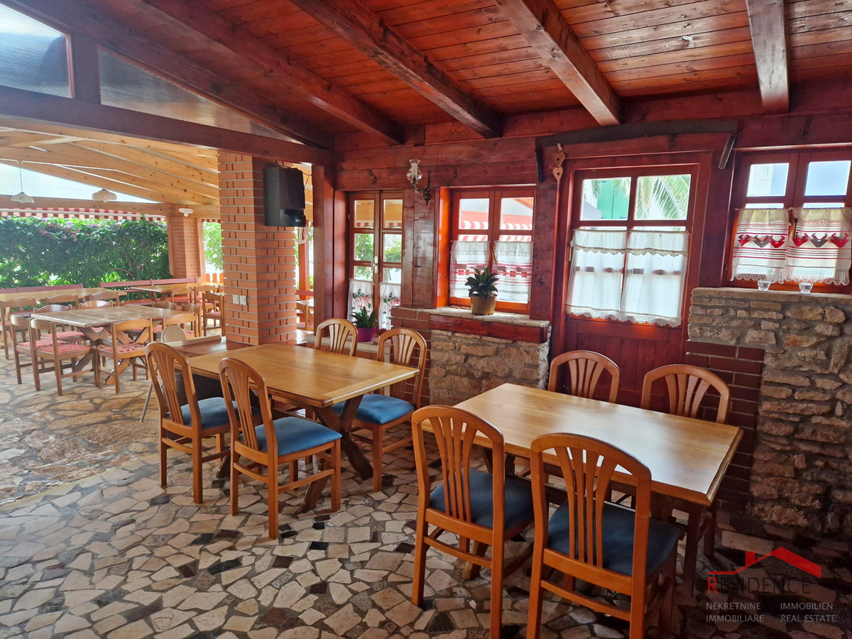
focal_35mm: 23
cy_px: 320
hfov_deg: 73.9
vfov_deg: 58.9
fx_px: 566
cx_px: 426
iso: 320
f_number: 1.8
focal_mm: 5.4
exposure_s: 1/100
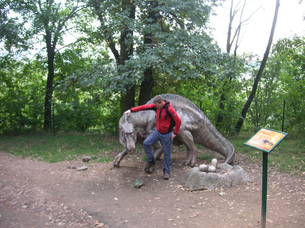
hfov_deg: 50.1
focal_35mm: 37
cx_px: 152
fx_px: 326
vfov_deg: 38.7
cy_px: 114
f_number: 2.8
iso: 50
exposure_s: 1/45
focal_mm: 6.1
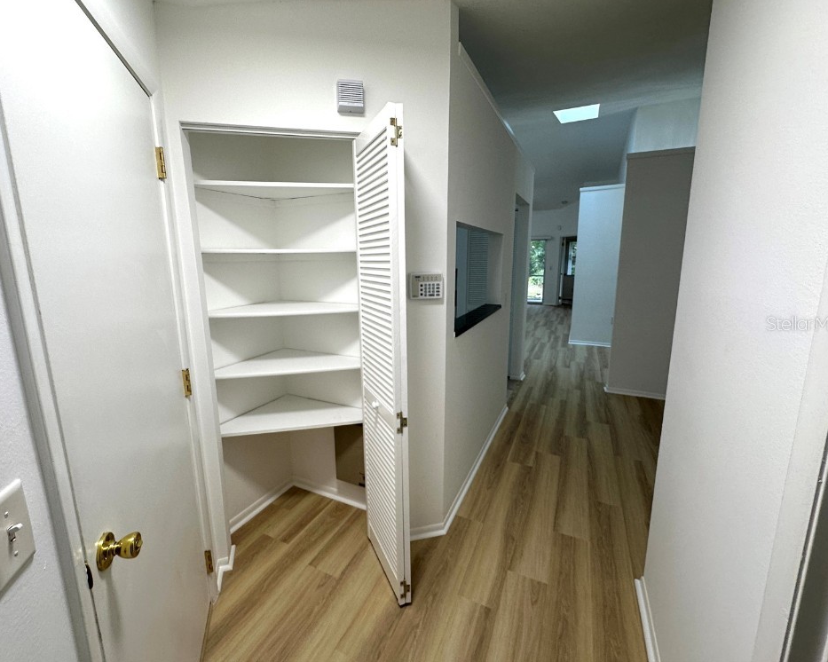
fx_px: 368
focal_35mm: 15
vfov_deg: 84.0
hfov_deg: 96.7
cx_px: 396
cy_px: 323
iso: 125
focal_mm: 2.22
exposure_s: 1/120
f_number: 2.2
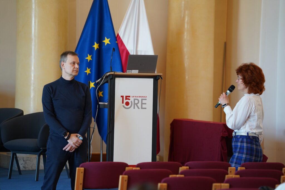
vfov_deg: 8.0
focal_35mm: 172
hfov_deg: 11.9
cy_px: 95
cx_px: 142
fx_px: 1362
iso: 1600
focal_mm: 172
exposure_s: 1/200
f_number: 3.2
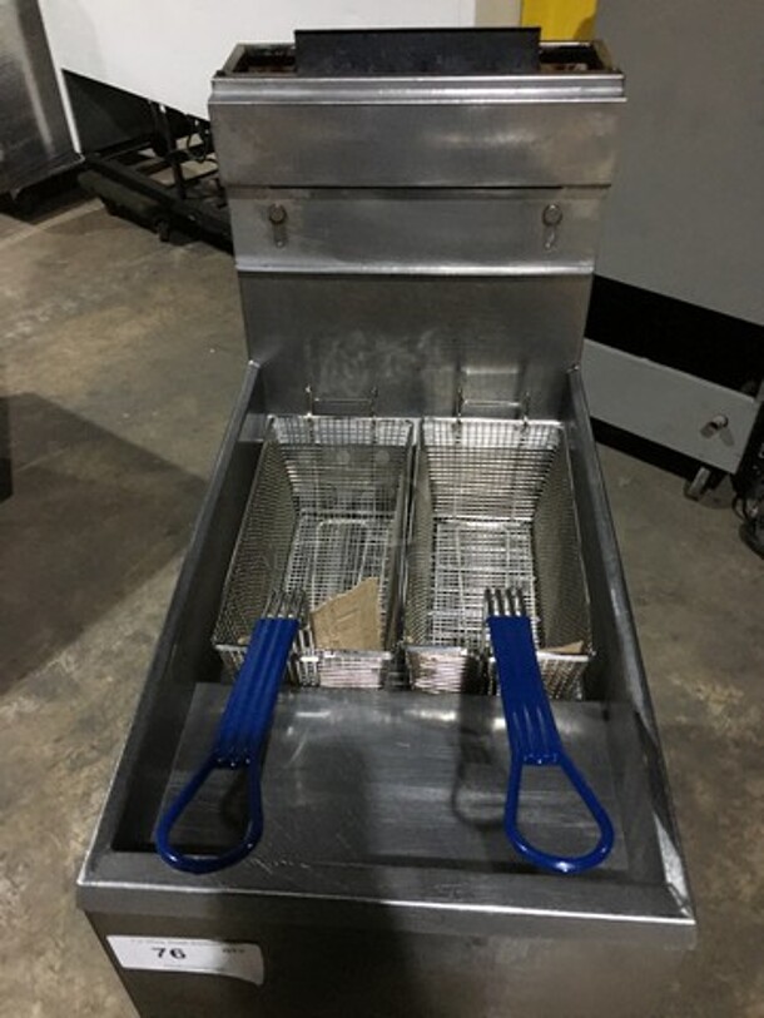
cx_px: 382
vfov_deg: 61.7
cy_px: 509
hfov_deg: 48.2
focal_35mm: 29
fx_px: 853
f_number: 2.2
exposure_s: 1/4
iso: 50
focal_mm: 4.15
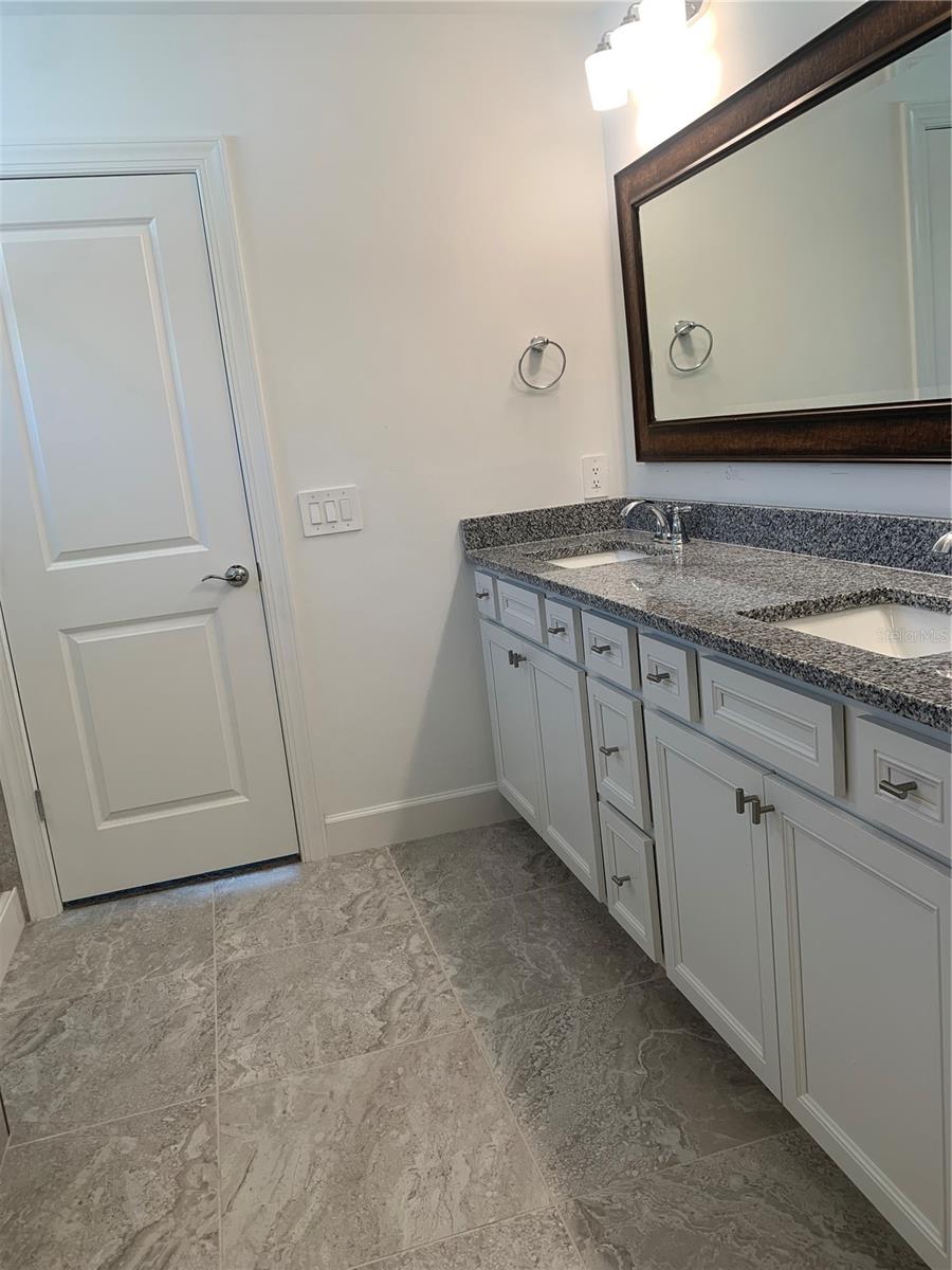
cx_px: 476
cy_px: 635
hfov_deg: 53.1
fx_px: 953
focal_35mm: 26
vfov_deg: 67.3
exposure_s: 1/120
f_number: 1.8
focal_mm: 4.25
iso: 40
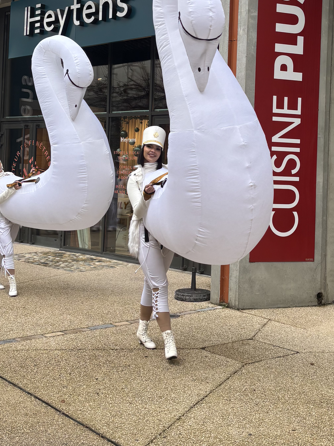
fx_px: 708
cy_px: 143
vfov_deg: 34.6
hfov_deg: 26.4
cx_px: 223
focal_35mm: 55
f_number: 1.6
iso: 40
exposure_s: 1/244
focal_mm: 5.96
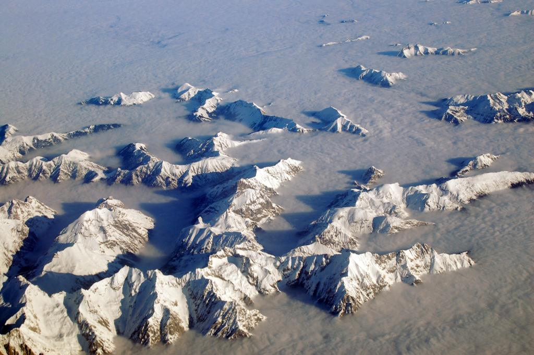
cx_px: 267
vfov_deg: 25.7
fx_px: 778
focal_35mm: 52
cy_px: 178
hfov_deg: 37.9
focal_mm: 35
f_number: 11
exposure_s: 1/400
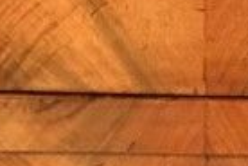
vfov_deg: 7.2
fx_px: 1288
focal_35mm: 187
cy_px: 253
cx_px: 173
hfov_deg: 11.0
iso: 200
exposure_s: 1/17
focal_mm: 3.3
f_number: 2.4
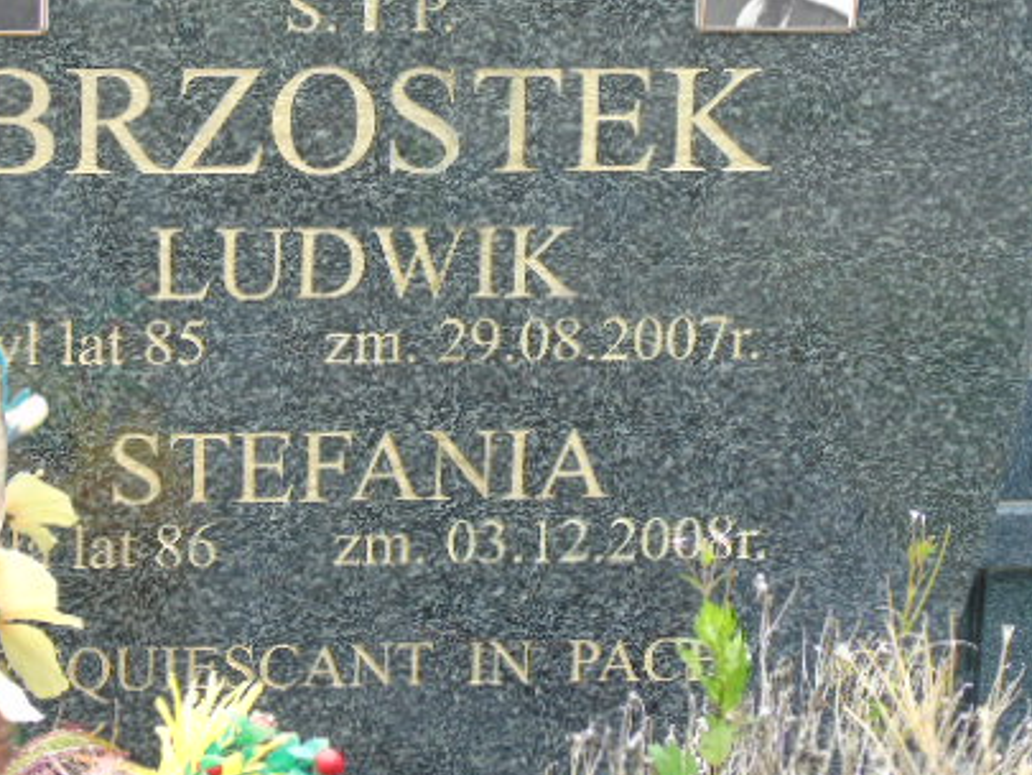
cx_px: 456
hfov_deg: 10.1
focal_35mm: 196
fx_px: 5845
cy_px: 263
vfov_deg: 7.6
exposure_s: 1/100
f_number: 4.6
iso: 80
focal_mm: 22
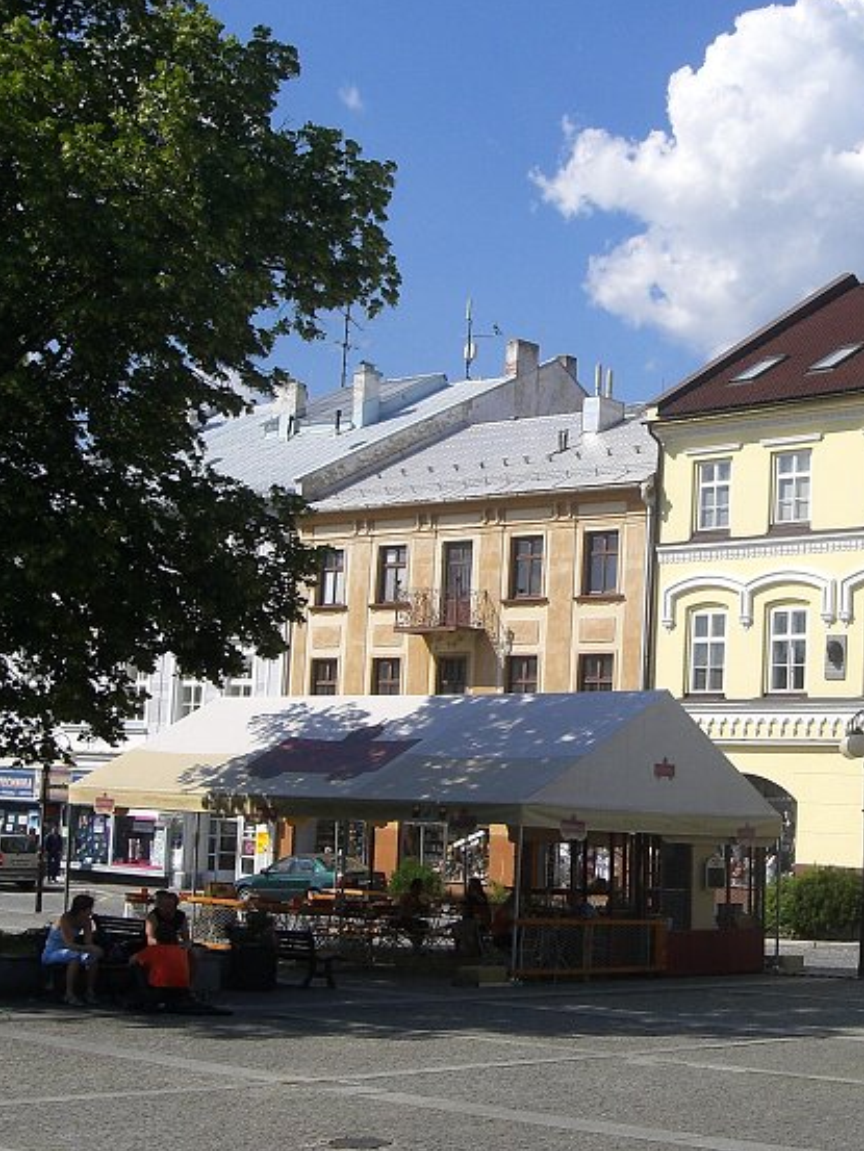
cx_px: 679
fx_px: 1830
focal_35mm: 55
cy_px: 579
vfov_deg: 34.9
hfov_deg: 26.1
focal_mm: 6.3
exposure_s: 1/1000
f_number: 4.4
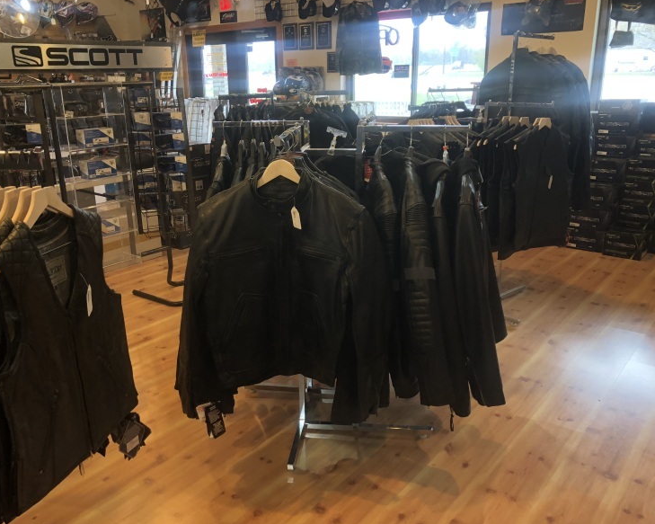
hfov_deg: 58.7
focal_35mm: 30
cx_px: 310
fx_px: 581
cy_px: 256
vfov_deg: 48.5
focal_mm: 3.99
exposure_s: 1/60
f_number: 1.8
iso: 320
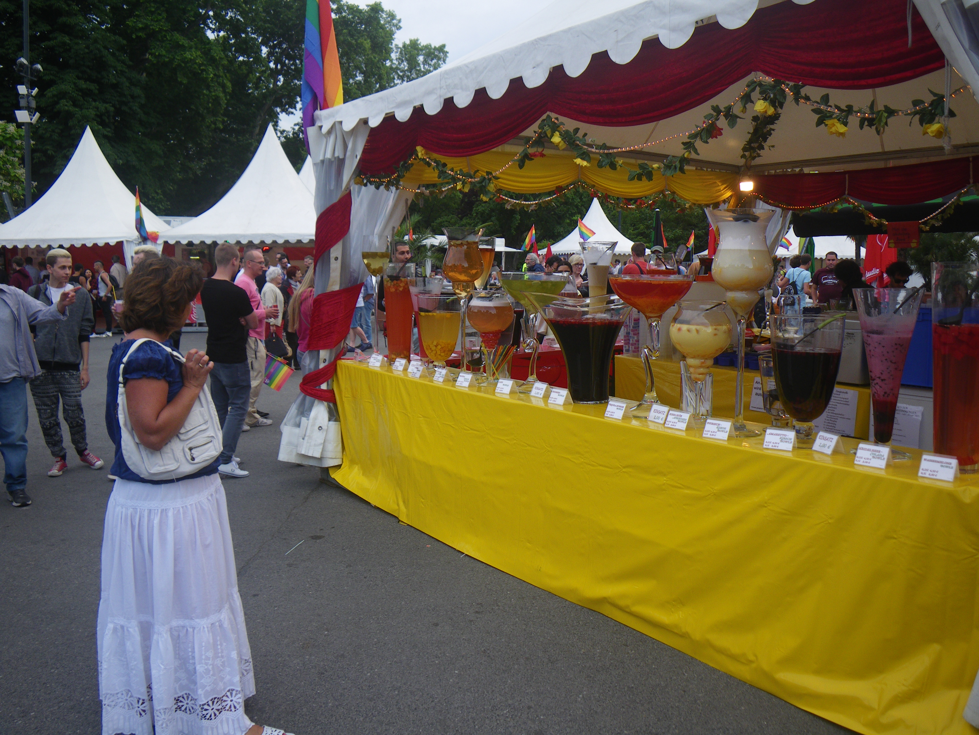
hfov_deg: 63.4
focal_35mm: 28
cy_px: 368
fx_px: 792
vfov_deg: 49.7
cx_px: 490
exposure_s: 1/100
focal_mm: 5
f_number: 3.5
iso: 50
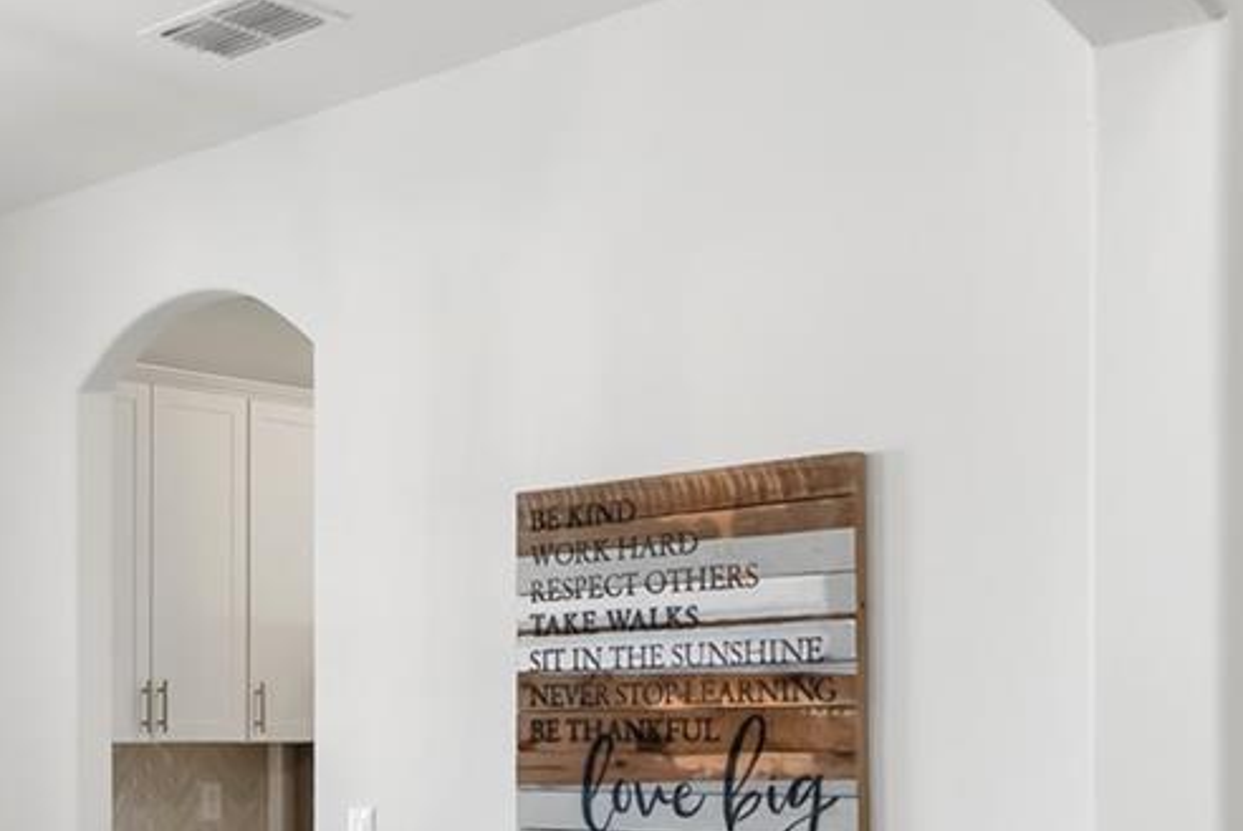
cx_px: 298
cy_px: 894
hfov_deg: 37.2
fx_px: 1797
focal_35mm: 52
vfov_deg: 24.4
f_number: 2.8
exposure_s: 1/125
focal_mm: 16
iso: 200
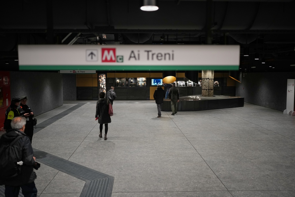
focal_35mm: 35
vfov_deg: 37.9
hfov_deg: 54.4
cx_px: 148
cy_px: 98
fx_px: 287
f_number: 1.4
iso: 800
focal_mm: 35
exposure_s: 1/250
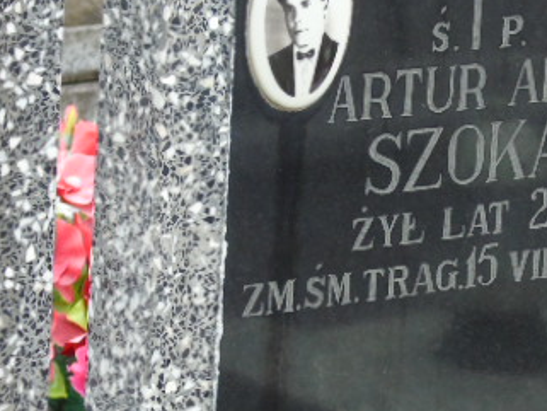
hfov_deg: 7.0
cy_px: 278
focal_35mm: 283
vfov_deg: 5.3
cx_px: 392
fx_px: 4474
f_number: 4.7
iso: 320
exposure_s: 1/125
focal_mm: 25
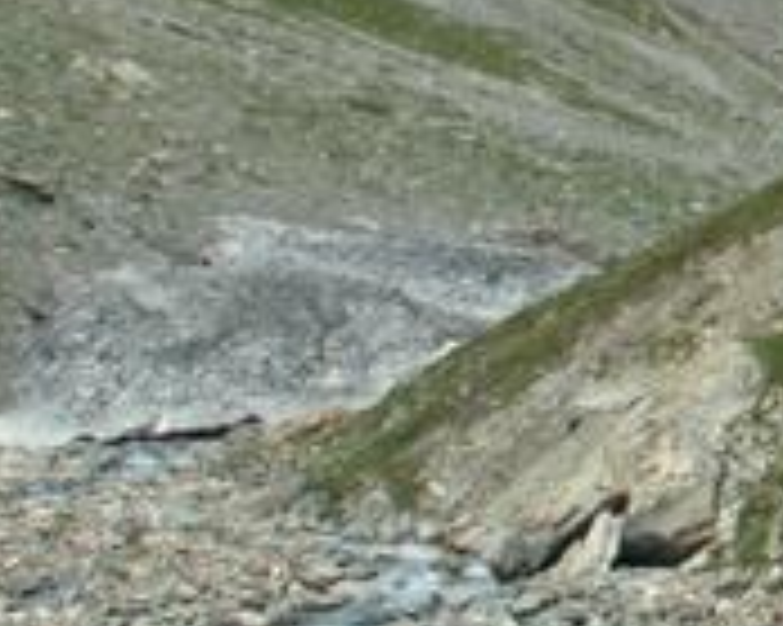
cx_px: 1278
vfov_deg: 12.1
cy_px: 50
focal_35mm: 126
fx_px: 2918
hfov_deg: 14.0
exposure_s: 1/200
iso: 50
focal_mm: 5.86
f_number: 7.1
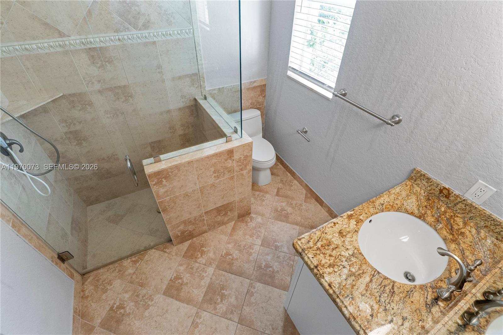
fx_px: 230
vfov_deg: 72.0
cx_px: 252
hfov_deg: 95.0
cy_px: 168
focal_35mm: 16
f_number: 4
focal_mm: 11
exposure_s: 1/200
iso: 1250
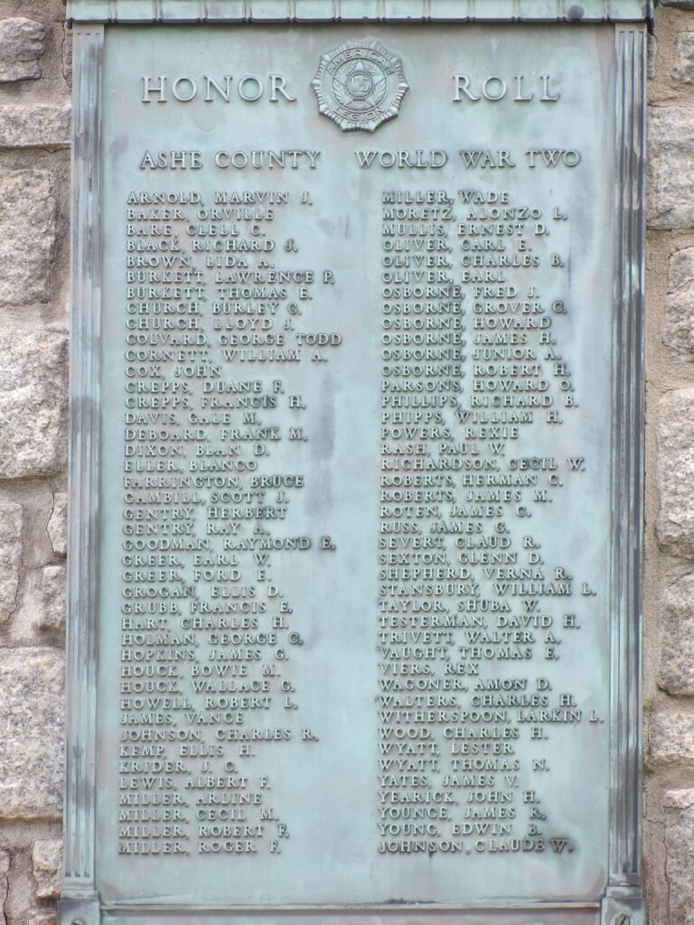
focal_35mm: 512
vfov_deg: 3.9
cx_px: 347
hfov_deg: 2.9
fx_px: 13686
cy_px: 462
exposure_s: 1/100
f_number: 4.1
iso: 114
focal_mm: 91.8
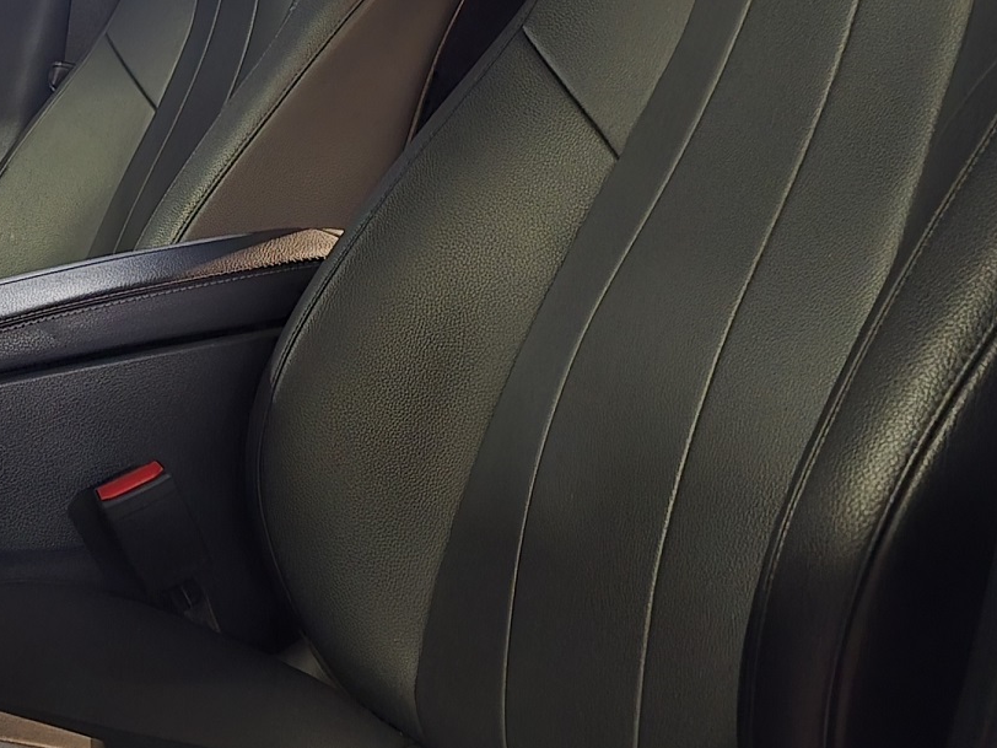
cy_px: 172
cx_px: -289
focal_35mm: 68
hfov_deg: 24.9
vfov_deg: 21.4
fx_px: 1959
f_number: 1.7
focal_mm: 6.3
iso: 2500
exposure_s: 1/24
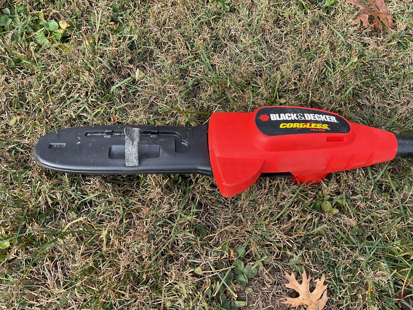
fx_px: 346
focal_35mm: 29
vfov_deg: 48.2
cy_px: 155
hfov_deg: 61.7
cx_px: 206
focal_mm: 3
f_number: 1.8
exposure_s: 1/327
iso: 16
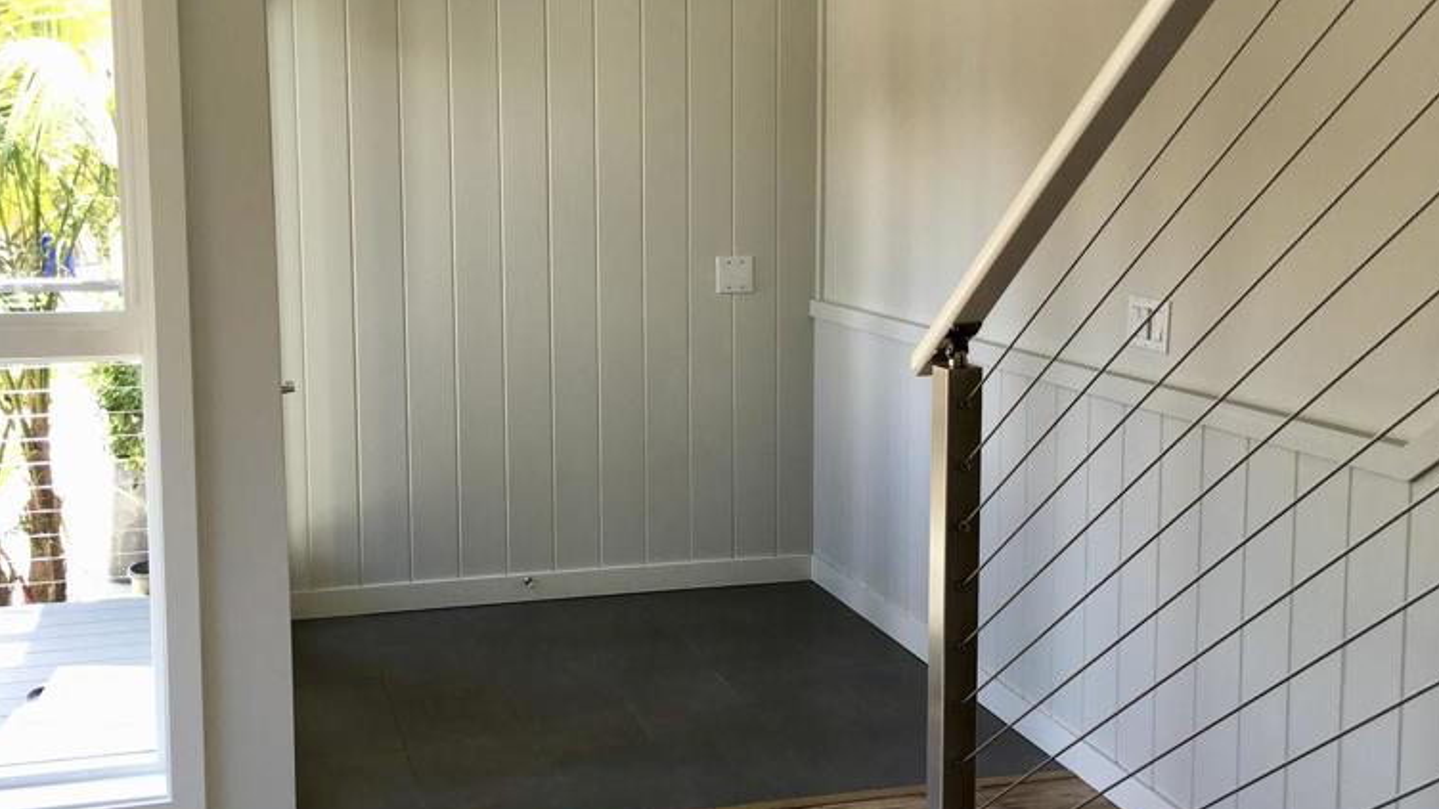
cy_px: 348
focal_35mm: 43
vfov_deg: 27.7
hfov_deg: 47.4
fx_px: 1641
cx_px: 716
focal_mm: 4.15
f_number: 2.2
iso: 25
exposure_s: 1/60
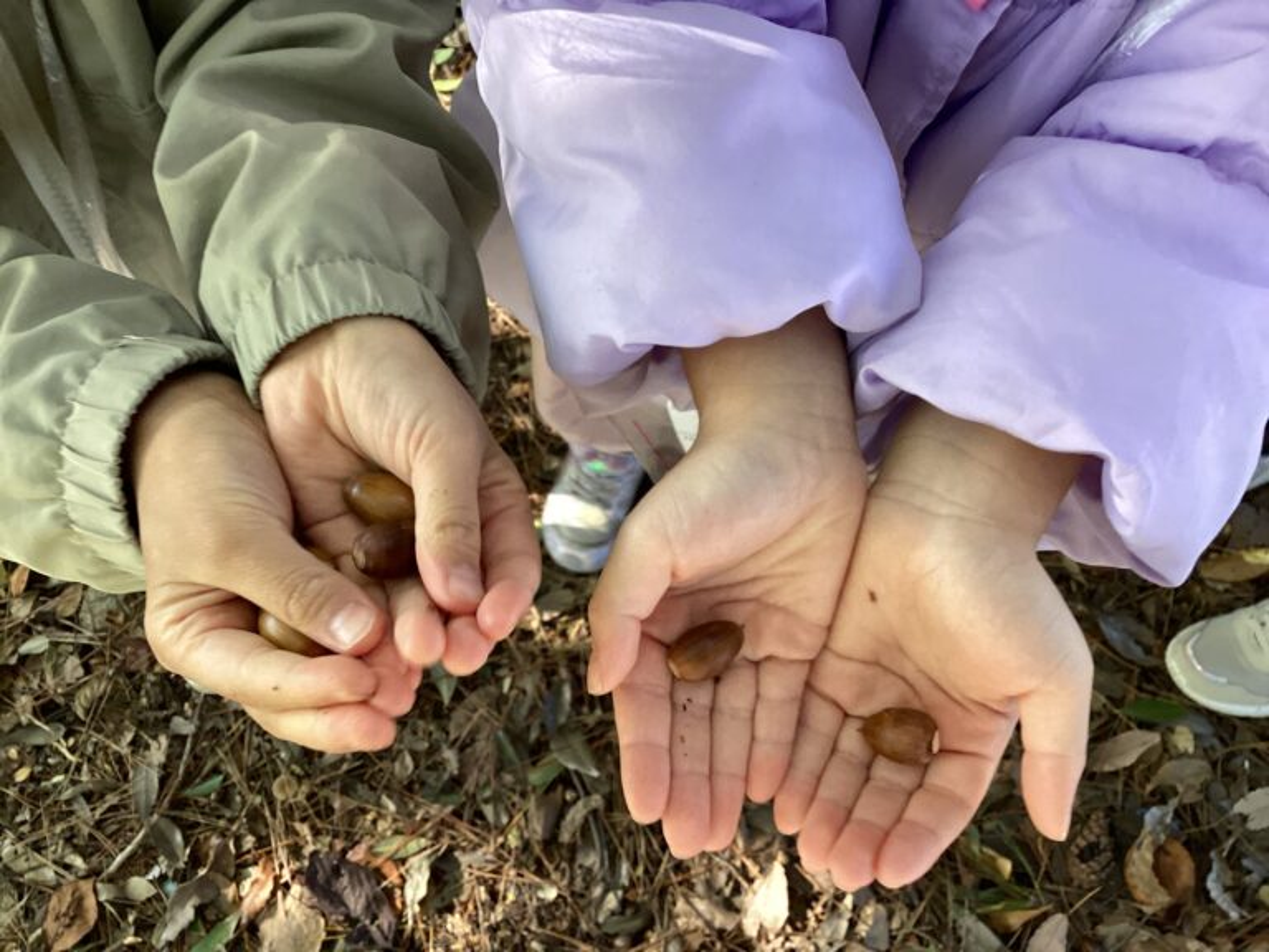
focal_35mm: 31
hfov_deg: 58.4
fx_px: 1136
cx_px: 634
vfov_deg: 45.4
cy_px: 476
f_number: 2.4
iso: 100
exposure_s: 1/50
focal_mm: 3.3
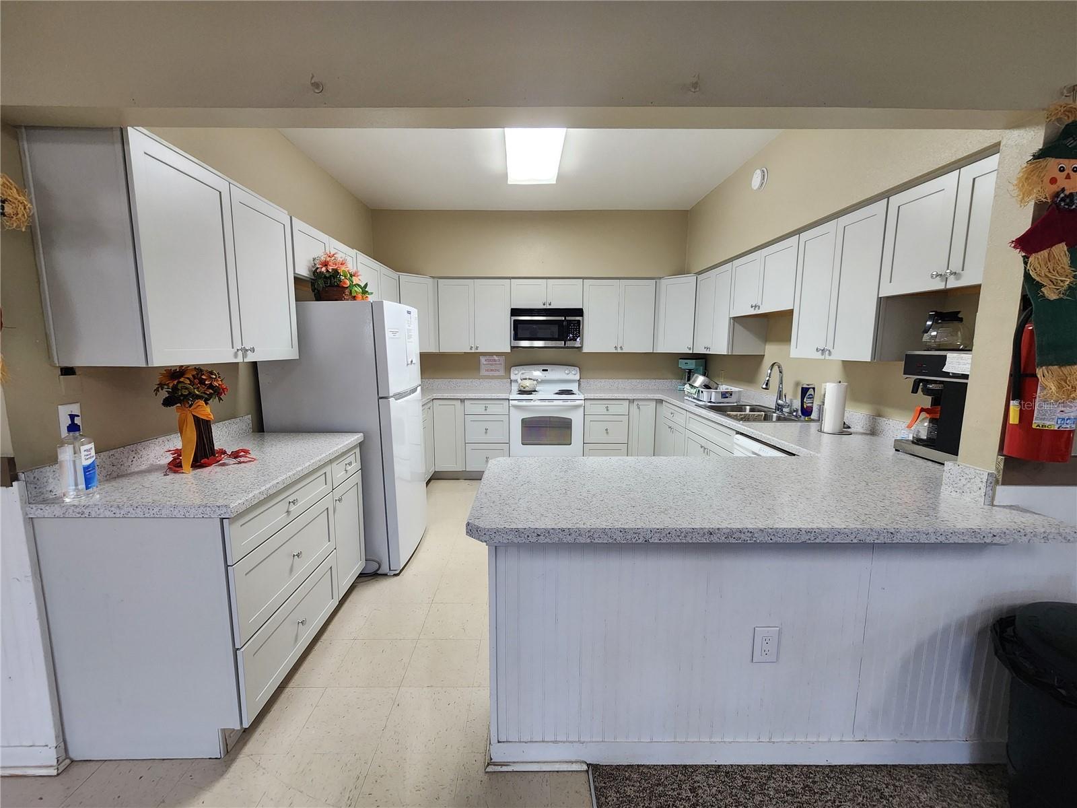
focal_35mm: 13
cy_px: 404
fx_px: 404
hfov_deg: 106.2
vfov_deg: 89.9
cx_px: 538
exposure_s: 1/60
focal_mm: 2.2
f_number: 2.2
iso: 250
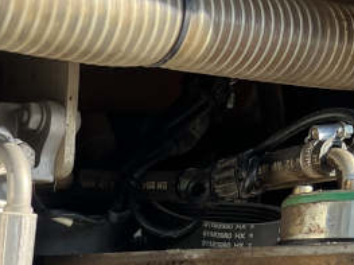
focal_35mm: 99
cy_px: 492
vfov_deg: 13.3
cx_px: -63
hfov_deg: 18.8
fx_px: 1012
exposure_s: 1/723
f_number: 1.5
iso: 50
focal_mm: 5.7
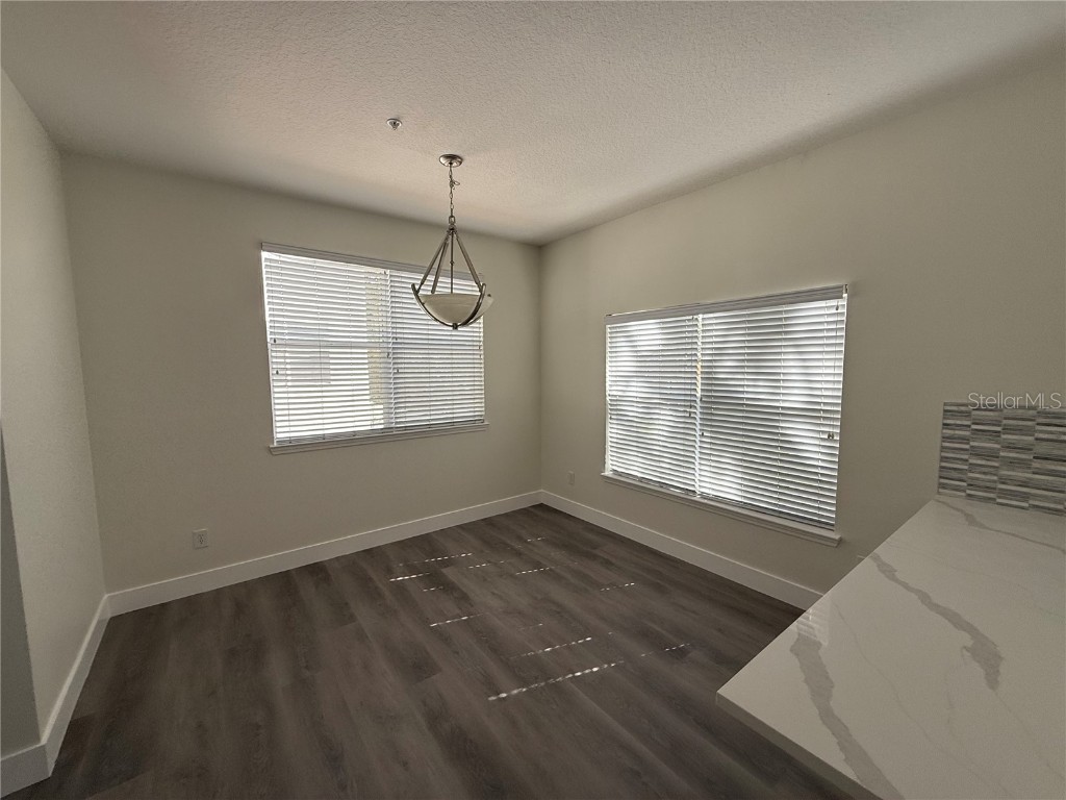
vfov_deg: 85.7
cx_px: 533
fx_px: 431
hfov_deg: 102.1
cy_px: 400
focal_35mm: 14
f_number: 2.2
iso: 64
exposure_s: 1/169
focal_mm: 2.22
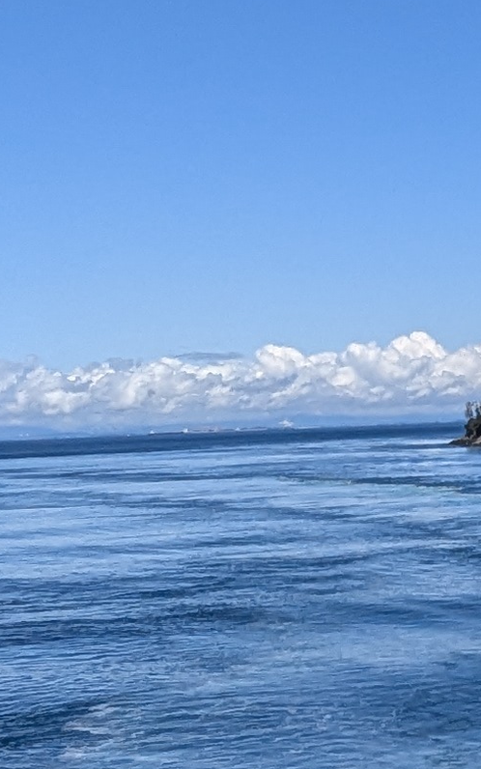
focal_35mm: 87
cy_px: 517
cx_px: 1048
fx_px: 1823
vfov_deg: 23.7
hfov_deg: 12.6
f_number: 2.2
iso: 54
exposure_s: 1/4049
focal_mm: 2.35
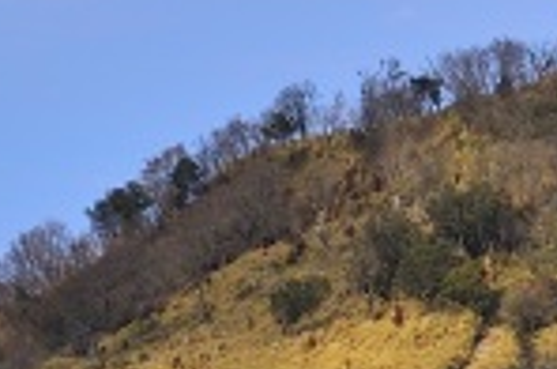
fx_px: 10437
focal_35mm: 676
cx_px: 422
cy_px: 260
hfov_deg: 3.1
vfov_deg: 2.0
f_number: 13
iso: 200
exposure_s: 1/160
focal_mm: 125
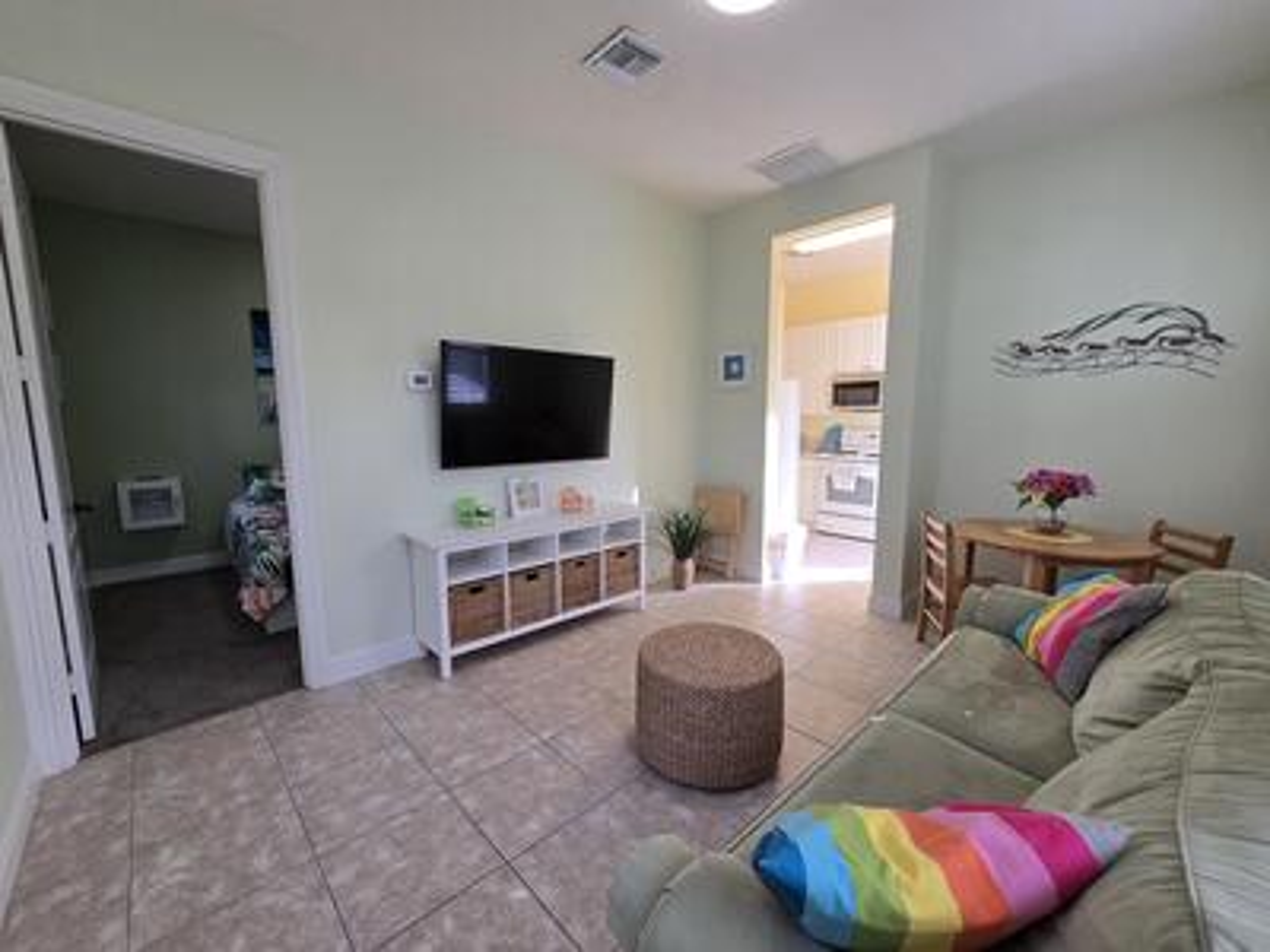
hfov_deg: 106.2
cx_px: 635
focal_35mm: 13
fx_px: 477
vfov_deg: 89.9
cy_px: 476
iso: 80
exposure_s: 1/120
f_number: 2.2
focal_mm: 2.2
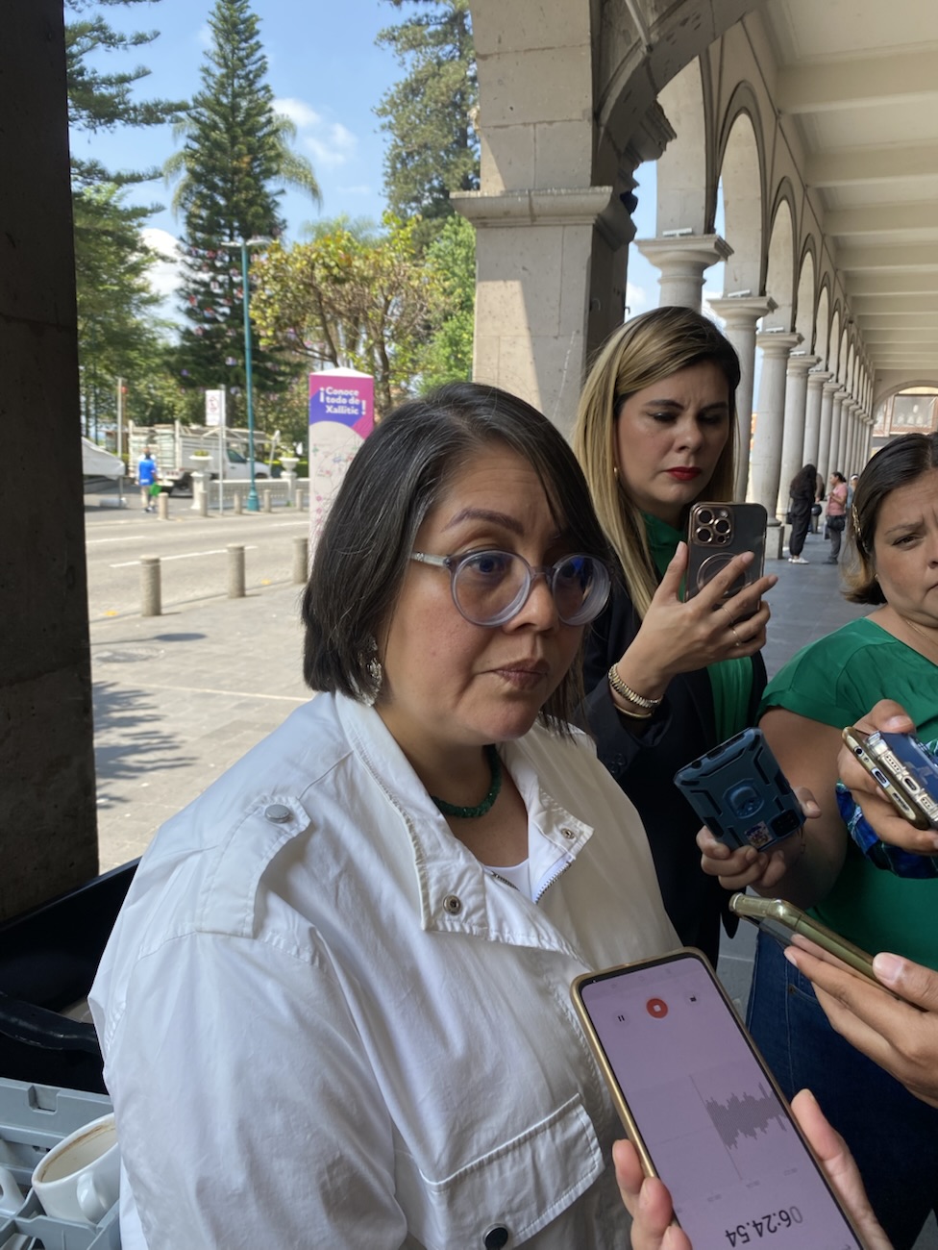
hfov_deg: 53.1
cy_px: 625
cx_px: 469
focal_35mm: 26
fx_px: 939
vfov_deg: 67.3
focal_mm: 4.25
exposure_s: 1/355
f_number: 1.8
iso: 32
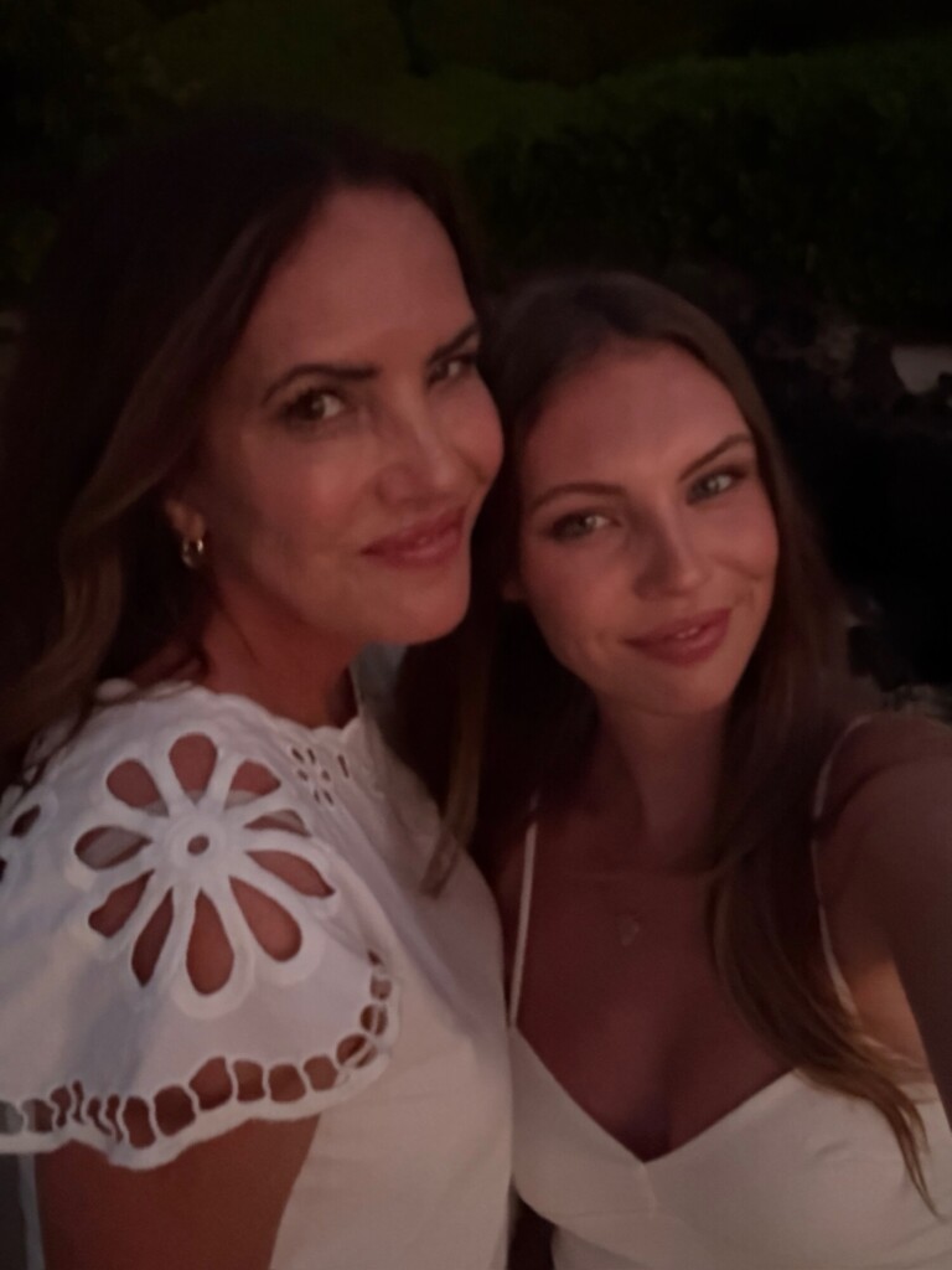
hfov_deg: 46.8
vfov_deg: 60.0
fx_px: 1100
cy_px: 635
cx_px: 476
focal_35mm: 30
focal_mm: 2.69
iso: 1250
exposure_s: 1/15
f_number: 1.9
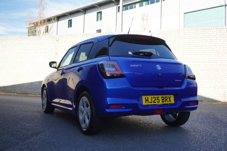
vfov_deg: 35.5
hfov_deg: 51.3
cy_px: 76
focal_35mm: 38
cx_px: 114
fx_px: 236
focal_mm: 25
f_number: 5
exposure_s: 1/80
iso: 100
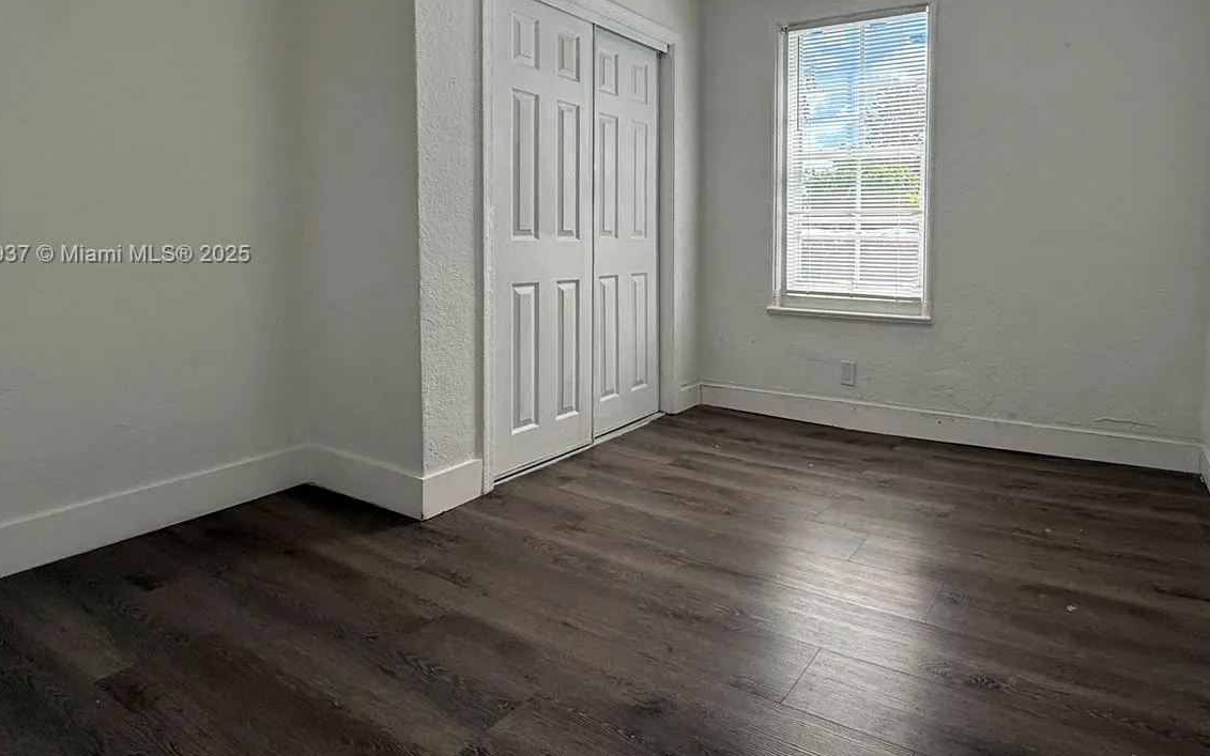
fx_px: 693
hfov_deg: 80.6
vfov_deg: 56.1
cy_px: 256
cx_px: 764
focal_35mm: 21
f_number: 2.2
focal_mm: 2.22
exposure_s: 1/221
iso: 64
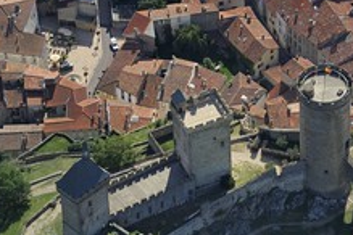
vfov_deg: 4.3
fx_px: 3108
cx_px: 214
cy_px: 177
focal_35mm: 317
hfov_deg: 6.5
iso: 200
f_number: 5
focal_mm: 165
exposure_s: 1/1000
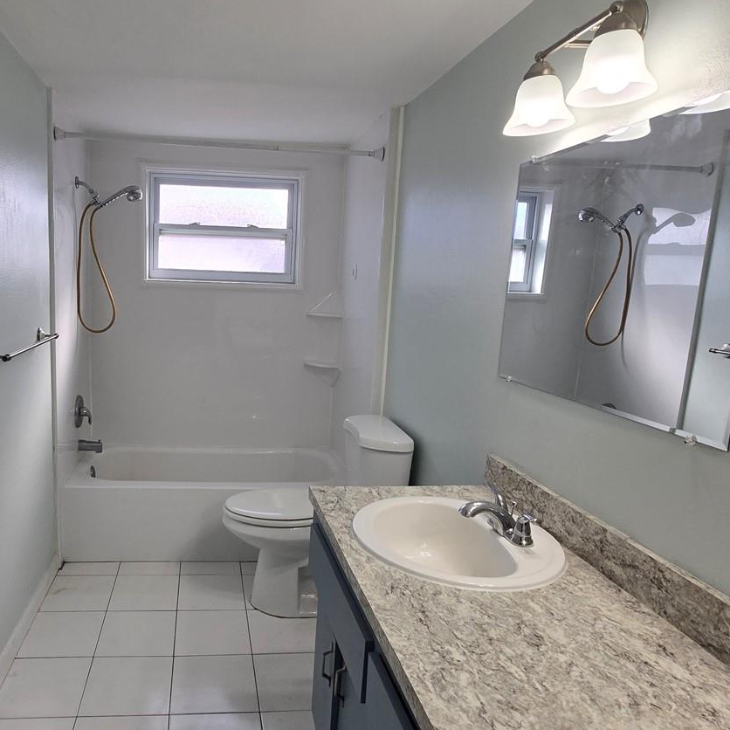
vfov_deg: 69.6
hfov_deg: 68.0
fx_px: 525
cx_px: 253
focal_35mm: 22
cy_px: 374
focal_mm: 2.2
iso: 50
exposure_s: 1/120
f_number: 2.2
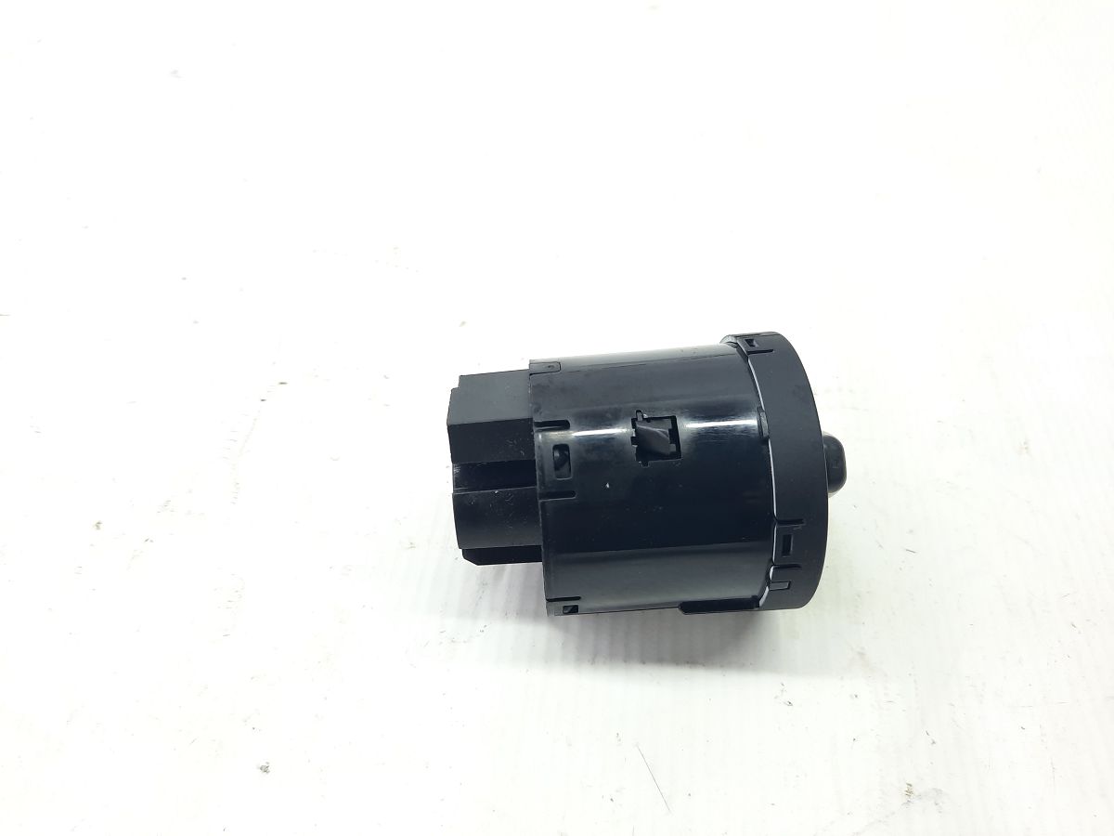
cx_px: 557
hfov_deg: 69.4
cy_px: 418
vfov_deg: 54.9
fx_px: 805
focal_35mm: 25
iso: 100
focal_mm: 4.6
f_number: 2
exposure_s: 1/50
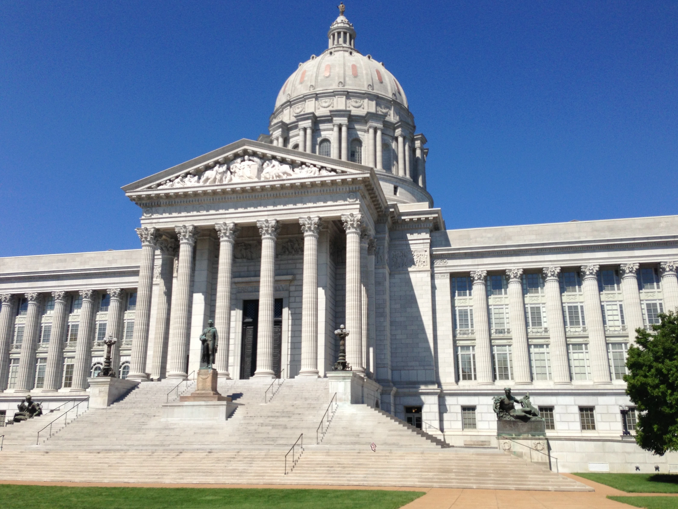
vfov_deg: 41.8
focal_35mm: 34
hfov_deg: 54.0
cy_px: 251
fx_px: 666
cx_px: 335
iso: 50
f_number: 2.4
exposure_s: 1/2262
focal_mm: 4.13
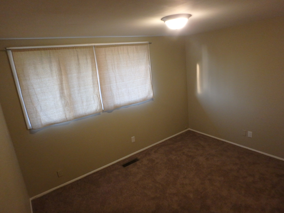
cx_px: 142
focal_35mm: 21
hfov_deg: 79.0
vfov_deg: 63.4
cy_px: 106
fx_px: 172
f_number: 3.5
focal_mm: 3.7
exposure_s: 1/30
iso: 500
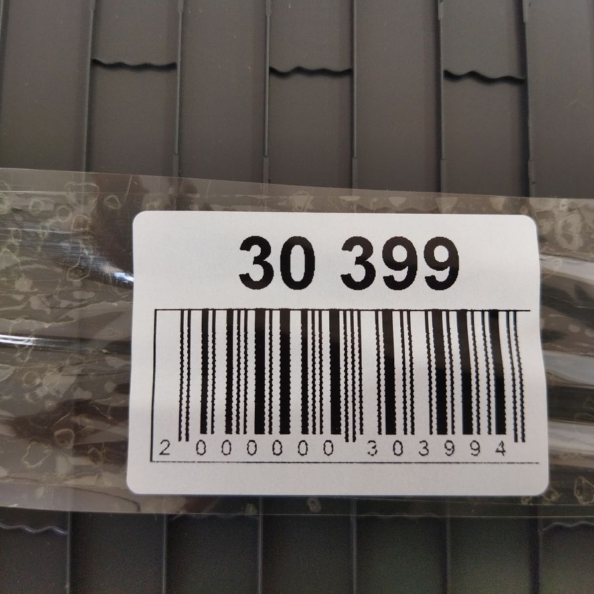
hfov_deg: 51.1
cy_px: 297
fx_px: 621
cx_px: 301
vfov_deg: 51.1
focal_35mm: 32
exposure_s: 1/50
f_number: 1.79
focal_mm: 4.71
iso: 118
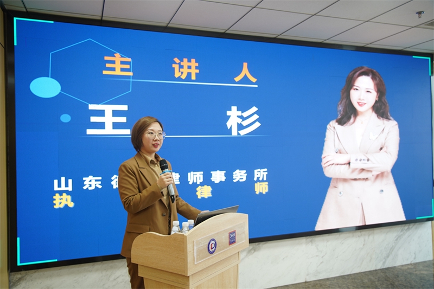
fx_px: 350
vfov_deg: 44.9
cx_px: 217
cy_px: 144
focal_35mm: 29
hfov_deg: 63.7
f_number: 4
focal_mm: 29
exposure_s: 1/30
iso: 250
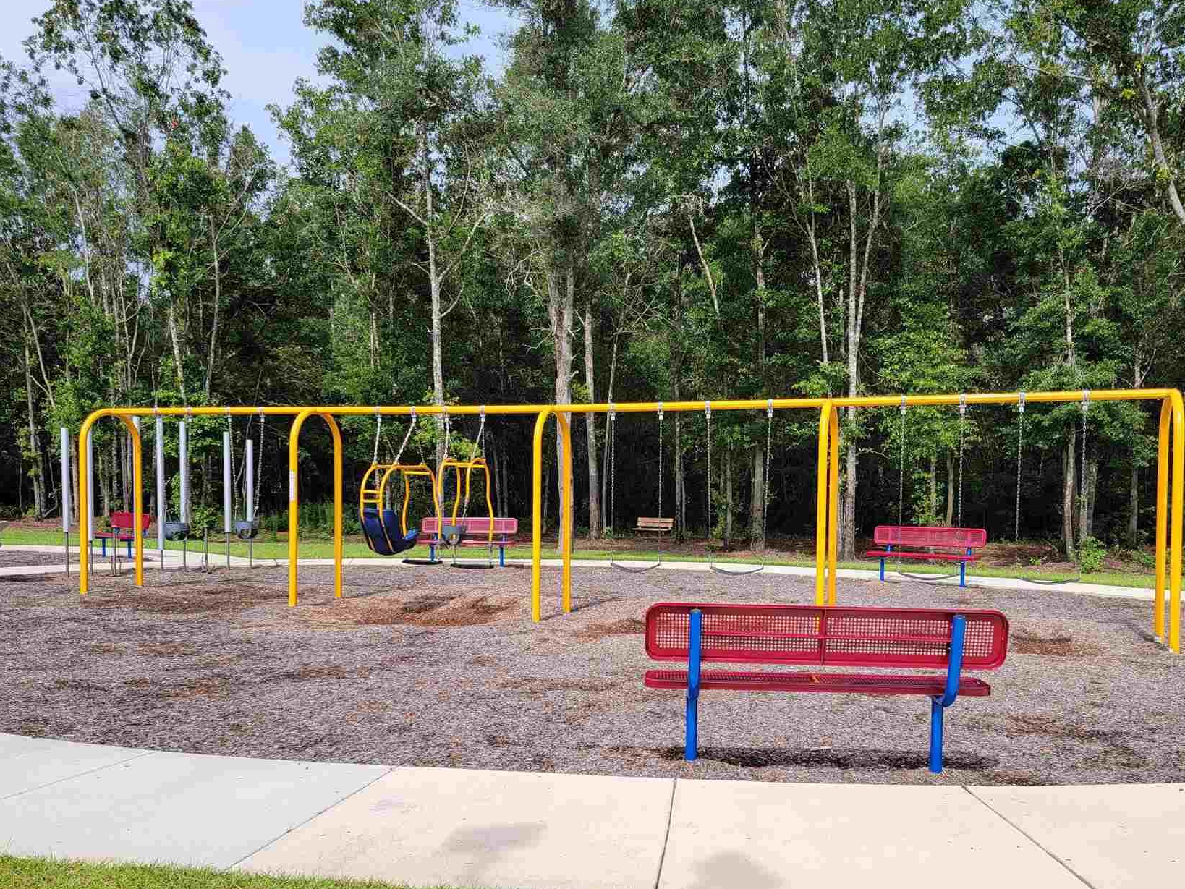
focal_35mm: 30
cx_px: 624
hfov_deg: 59.9
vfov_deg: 46.6
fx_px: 1027
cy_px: 527
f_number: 1.8
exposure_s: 1/803
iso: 16
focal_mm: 6.7
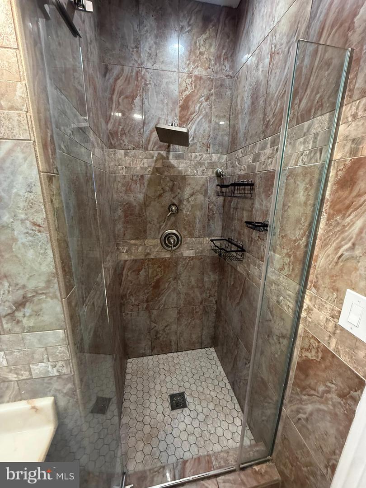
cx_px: 183
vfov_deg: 102.1
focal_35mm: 14
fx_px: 197
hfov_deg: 85.7
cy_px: 244
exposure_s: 1/60
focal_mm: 2.22
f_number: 2.2
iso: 320
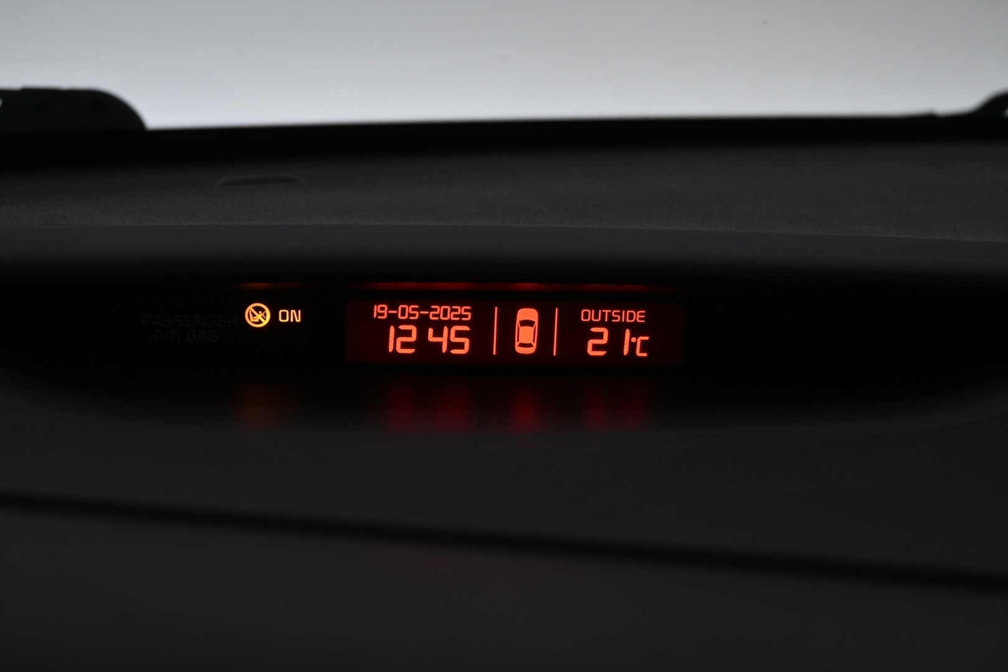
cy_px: 336
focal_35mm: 58
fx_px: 1638
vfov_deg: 23.2
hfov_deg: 34.2
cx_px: 504
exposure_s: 1/60
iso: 560
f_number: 5.6
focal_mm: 39
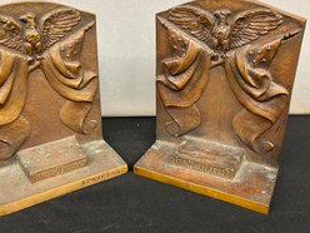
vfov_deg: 39.6
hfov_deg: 51.1
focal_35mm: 36
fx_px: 322
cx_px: 127
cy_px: 105
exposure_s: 1/58
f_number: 1.5
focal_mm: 5.7
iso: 200
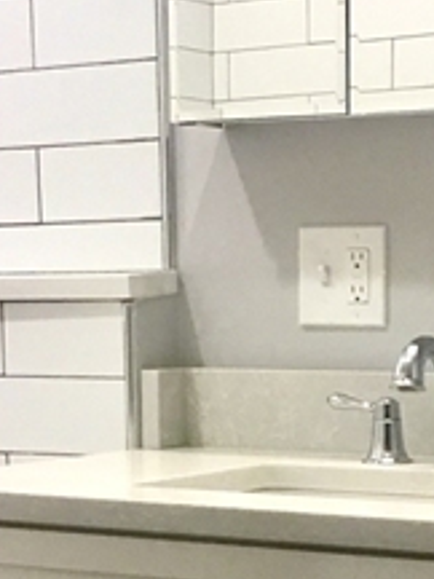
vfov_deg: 17.7
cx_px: 356
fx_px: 1839
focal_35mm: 110
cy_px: 504
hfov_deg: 13.4
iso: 40
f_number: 2.4
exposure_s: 1/30
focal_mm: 3.3
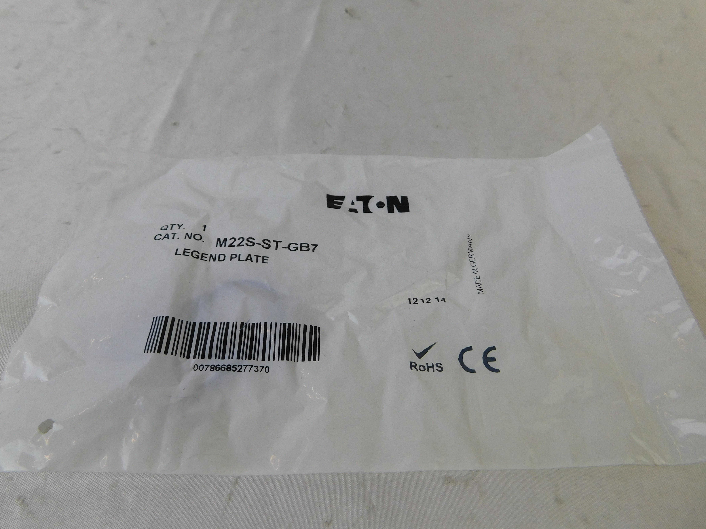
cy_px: 264
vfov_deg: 58.9
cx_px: 353
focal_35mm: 23
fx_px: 469
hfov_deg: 73.9
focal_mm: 4
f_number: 3
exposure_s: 1/80
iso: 125
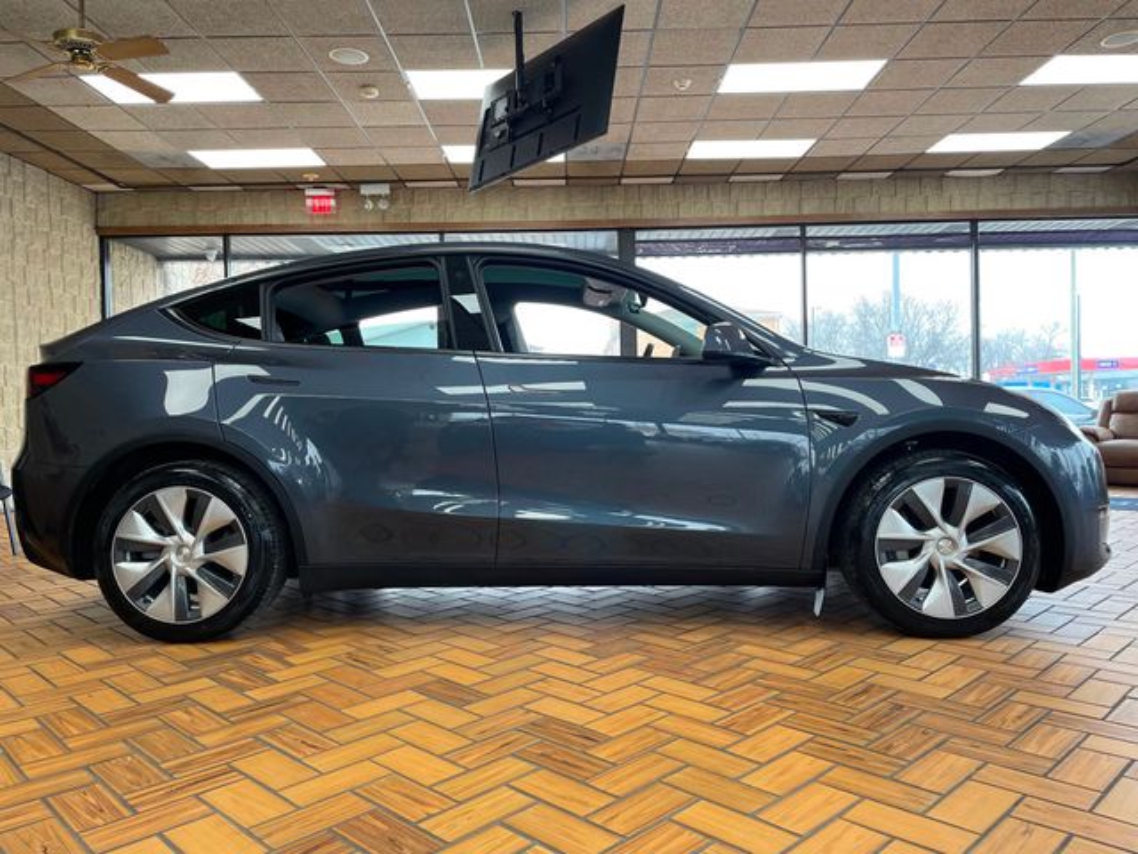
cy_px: 427
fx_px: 855
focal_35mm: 26
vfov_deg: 53.1
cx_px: 569
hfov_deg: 67.3
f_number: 1.6
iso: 80
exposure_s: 1/120
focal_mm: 4.2
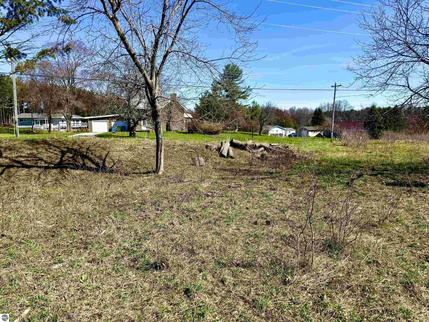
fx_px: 297
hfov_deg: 71.6
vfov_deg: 56.8
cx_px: 214
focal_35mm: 24
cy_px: 161
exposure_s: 1/4167
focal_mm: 6.76
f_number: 1.78
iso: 80
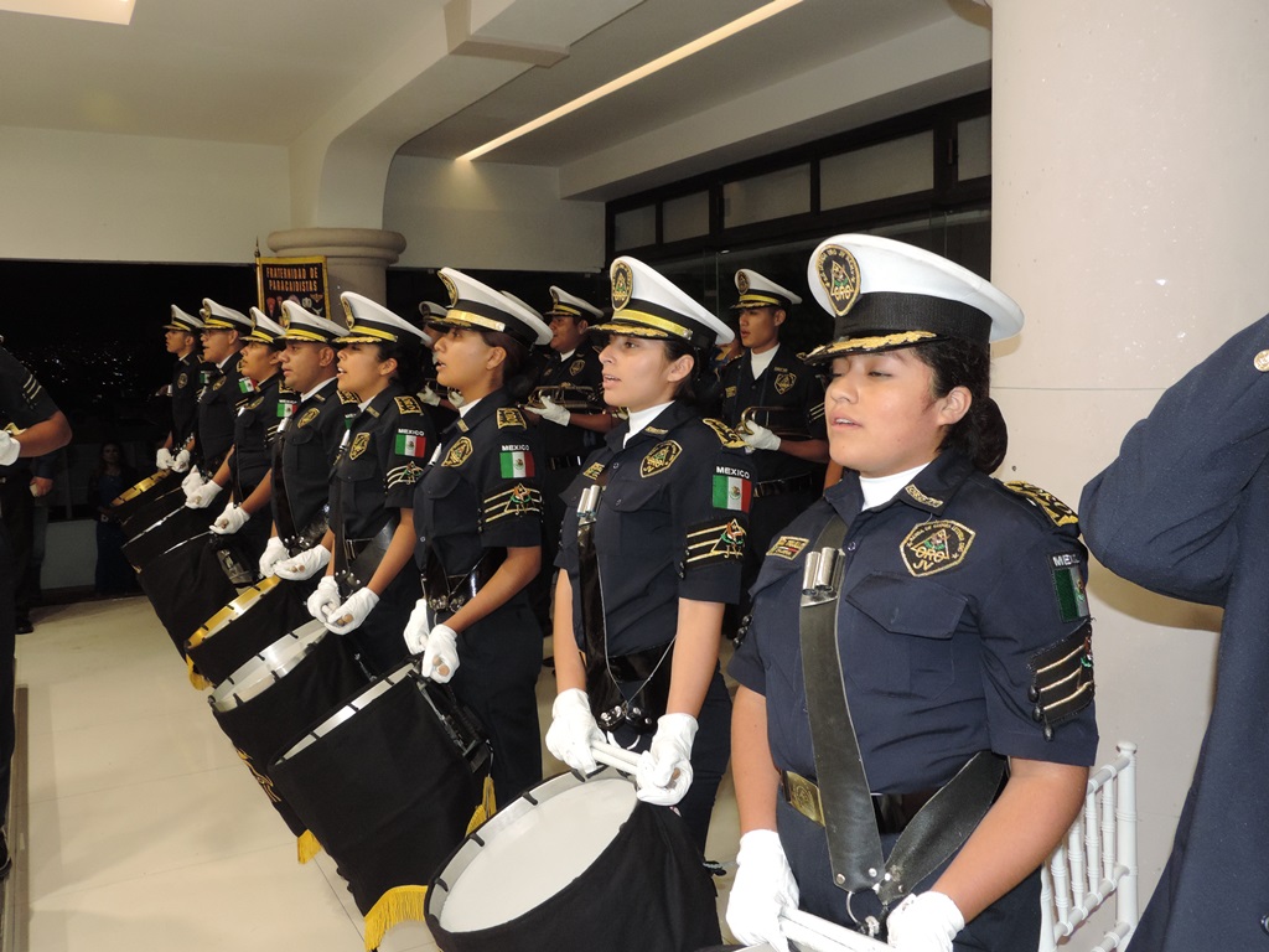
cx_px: 634
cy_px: 476
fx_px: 1100
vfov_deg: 46.8
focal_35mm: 30
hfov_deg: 60.0
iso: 400
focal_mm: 5.3
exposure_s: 1/20
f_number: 3.1
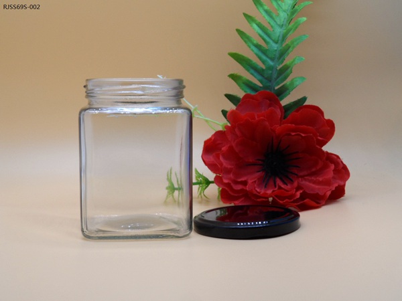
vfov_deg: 20.2
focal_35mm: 73
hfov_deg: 26.7
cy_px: 150
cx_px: 201
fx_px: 848
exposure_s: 1/180
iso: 80
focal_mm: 11.9
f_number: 4.3
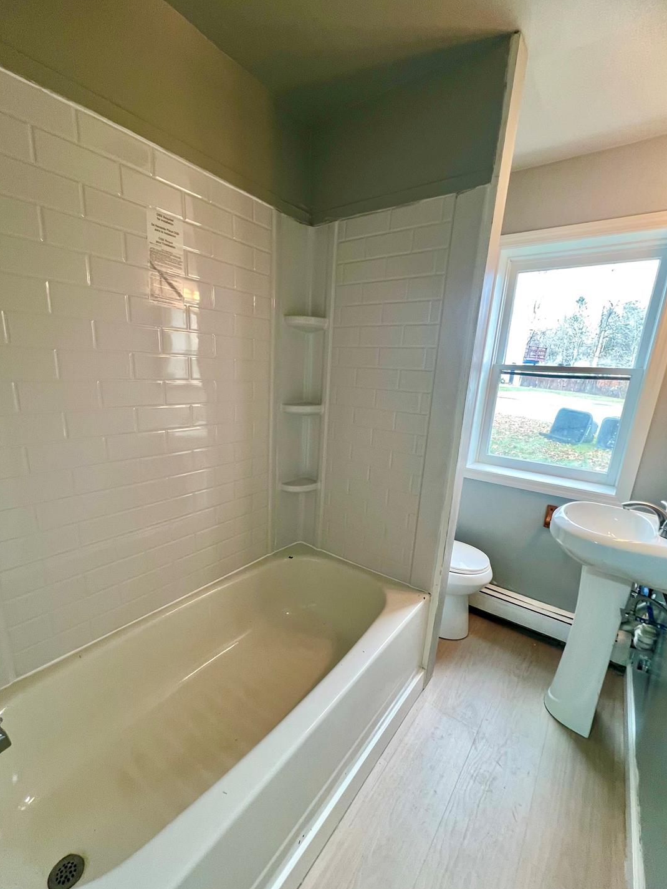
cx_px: 312
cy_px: 469
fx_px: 360
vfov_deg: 102.0
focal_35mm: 14
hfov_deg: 85.6
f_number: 1.8
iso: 160
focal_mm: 1.57
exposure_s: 1/60
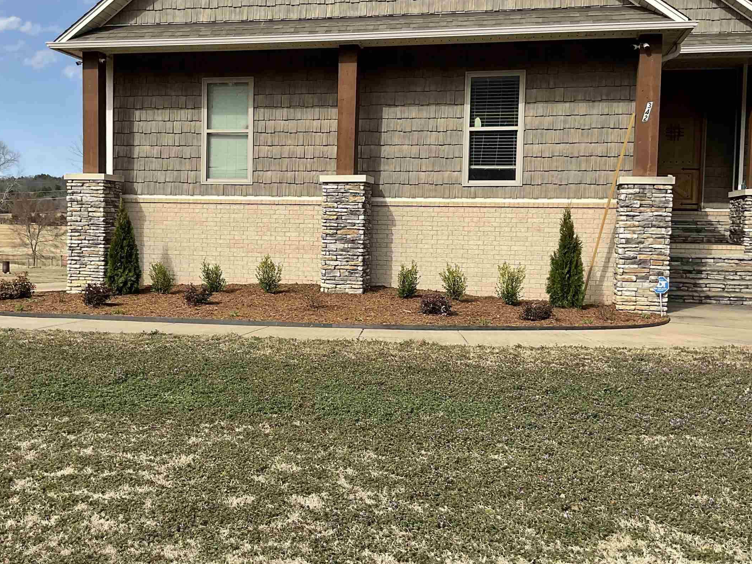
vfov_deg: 34.4
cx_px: 310
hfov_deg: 44.6
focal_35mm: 42
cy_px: 277
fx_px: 912
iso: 16
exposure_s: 1/1675
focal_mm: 3
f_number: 1.8
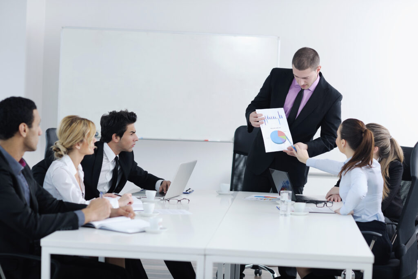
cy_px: 140
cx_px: 209
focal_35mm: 85
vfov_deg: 16.1
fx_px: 987
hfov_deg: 23.9
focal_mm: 85
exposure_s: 1/125
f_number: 2.8
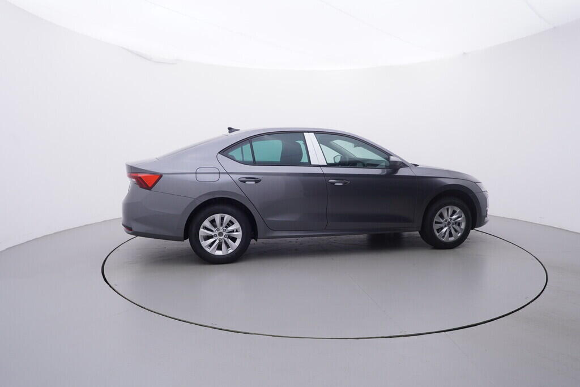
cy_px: 194
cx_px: 290
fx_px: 363
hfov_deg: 77.3
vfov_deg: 56.2
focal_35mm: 22
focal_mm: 15
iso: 200
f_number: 5
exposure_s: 1/80
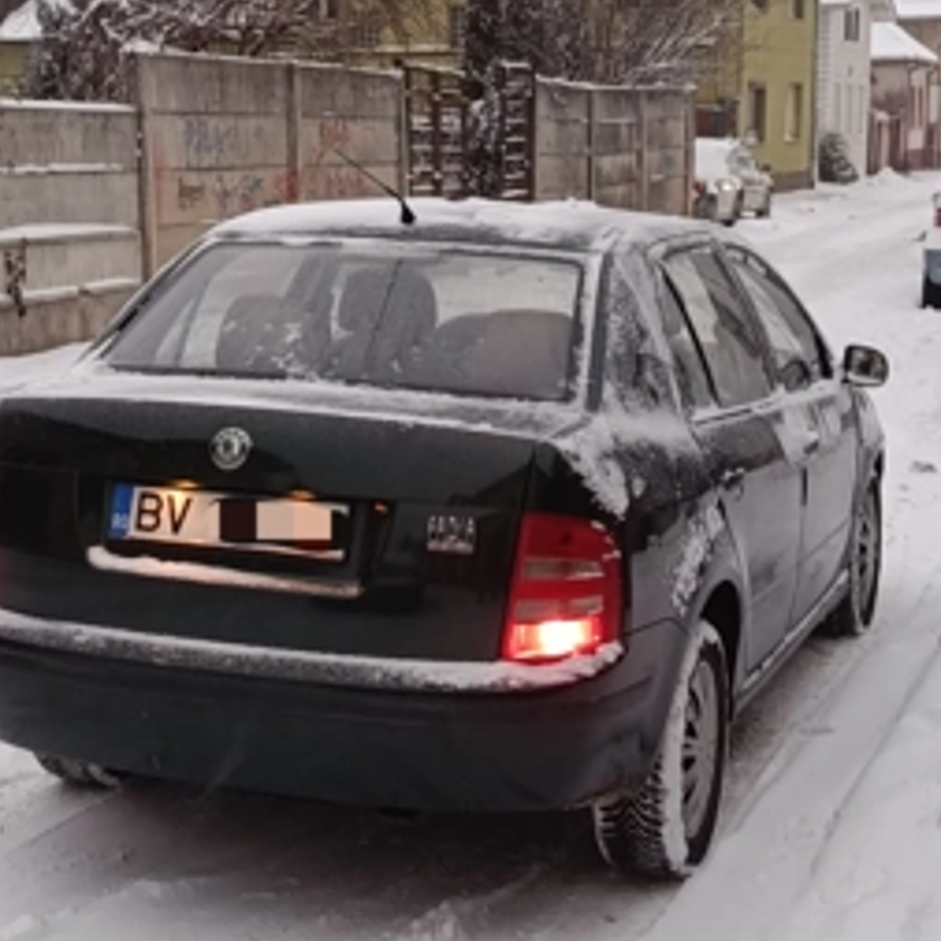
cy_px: 428
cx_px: 405
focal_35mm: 67
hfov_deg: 25.7
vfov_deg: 25.7
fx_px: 2061
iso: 1030
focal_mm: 5.24
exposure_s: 1/50
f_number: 1.7
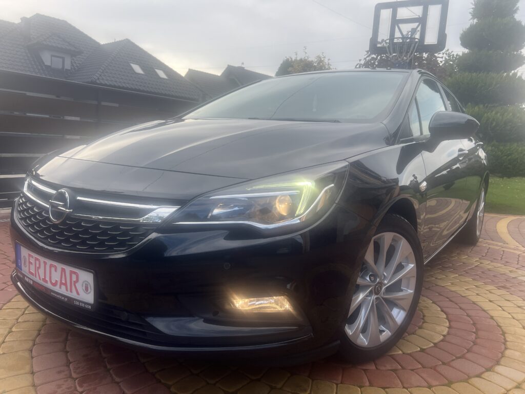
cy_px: 197
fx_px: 394
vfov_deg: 53.1
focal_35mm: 26
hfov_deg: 67.3
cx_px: 262
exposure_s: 1/1209
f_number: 1.5
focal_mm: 5.7
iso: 50
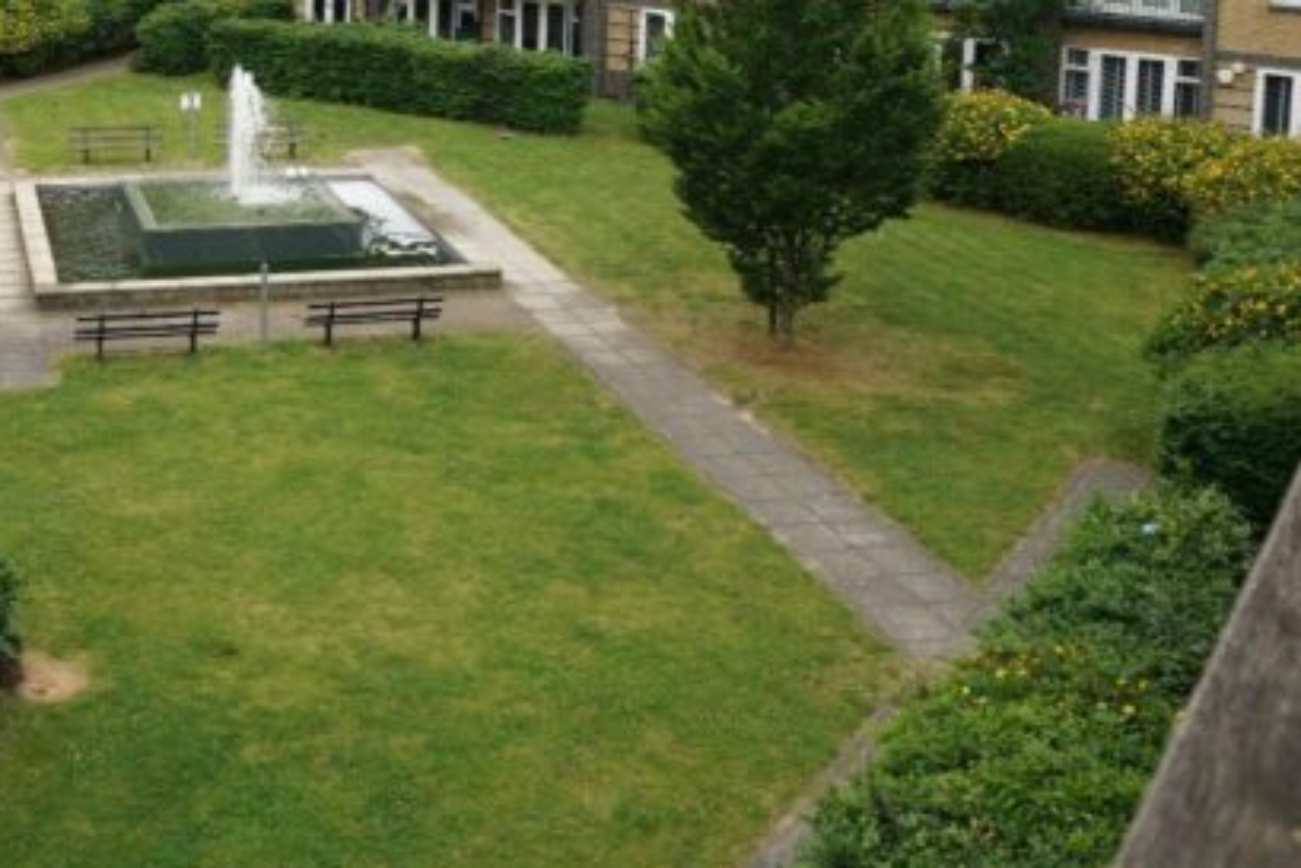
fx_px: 1699
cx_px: 315
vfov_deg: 26.7
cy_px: -52
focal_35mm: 47
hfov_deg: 40.6
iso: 400
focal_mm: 16
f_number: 4.5
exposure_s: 1/400
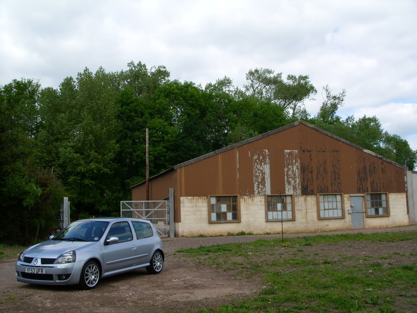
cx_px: 208
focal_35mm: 38
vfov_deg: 37.7
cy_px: 156
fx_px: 458
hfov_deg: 49.0
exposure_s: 1/272
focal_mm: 7.8
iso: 50
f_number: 5.7
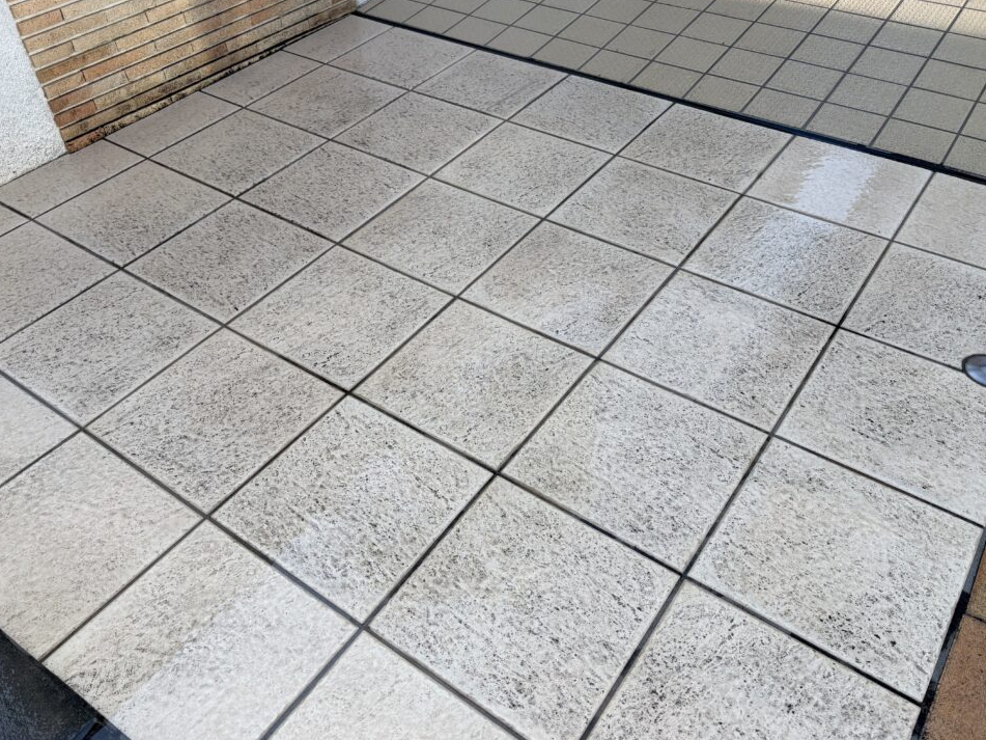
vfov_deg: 49.7
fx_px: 797
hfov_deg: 63.4
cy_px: 377
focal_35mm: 28
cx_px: 468
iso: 50
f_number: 1.6
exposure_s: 1/629
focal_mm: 5.96
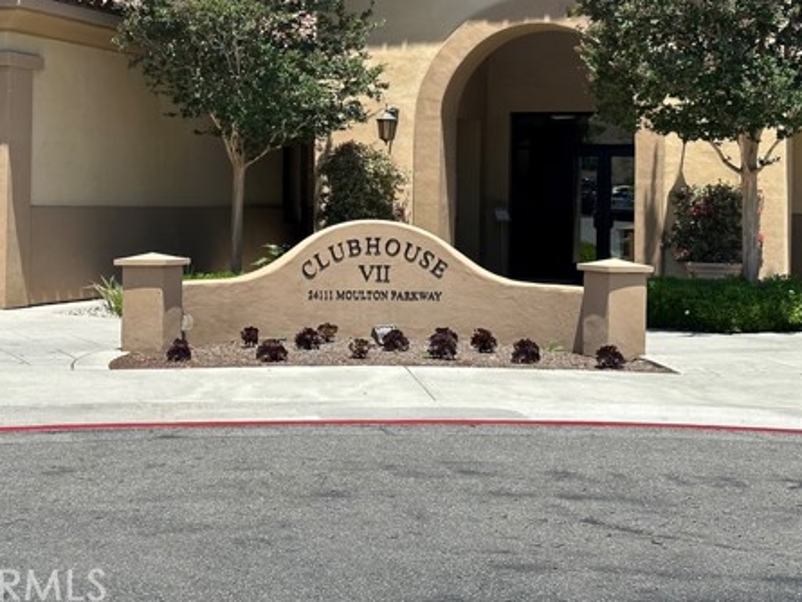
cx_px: 353
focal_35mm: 69
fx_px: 1599
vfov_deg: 21.2
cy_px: 178
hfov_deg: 28.1
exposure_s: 1/3472
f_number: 1.78
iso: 64
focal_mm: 6.86
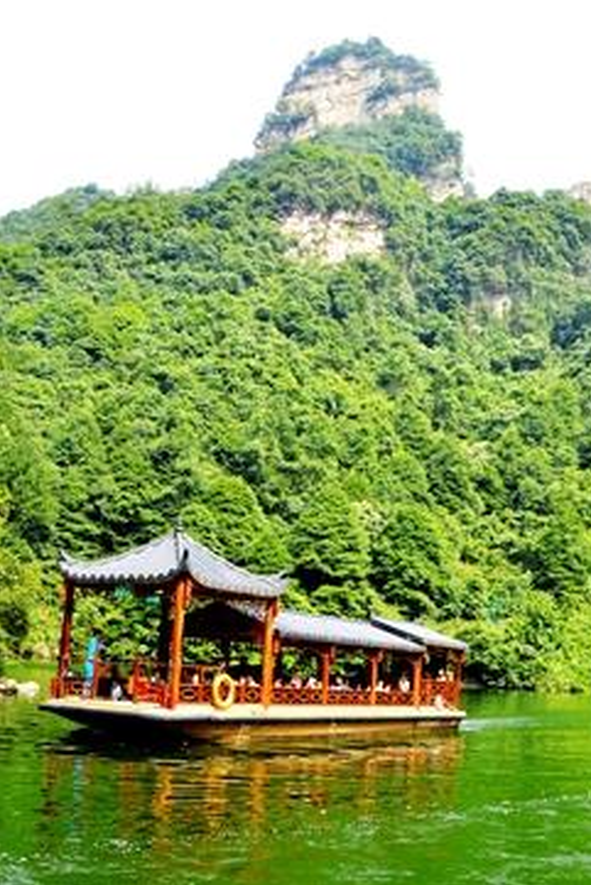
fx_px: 1009
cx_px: 473
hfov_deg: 31.8
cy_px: 444
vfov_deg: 47.4
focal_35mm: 41
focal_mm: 18
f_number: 7.1
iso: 320
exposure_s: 1/200
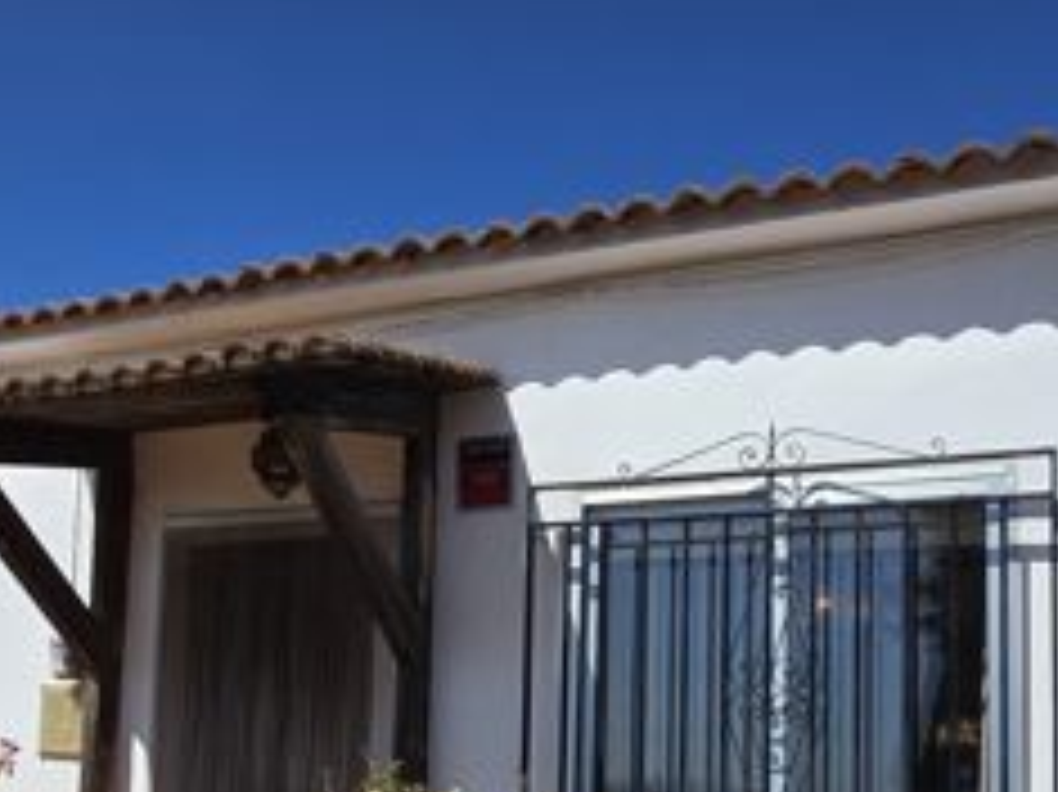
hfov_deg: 47.4
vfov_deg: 35.1
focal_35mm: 39
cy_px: 684
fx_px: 1191
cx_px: 385
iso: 50
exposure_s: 1/4756
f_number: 2.2
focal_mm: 2.2
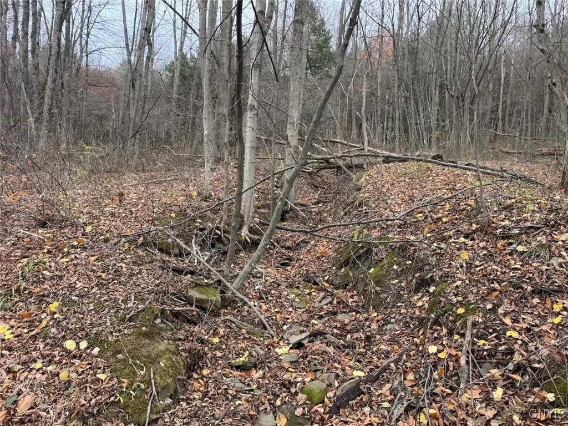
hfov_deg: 71.6
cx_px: 284
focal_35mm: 24
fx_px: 394
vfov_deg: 56.8
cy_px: 213
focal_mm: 6.76
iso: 80
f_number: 1.78
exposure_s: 1/121
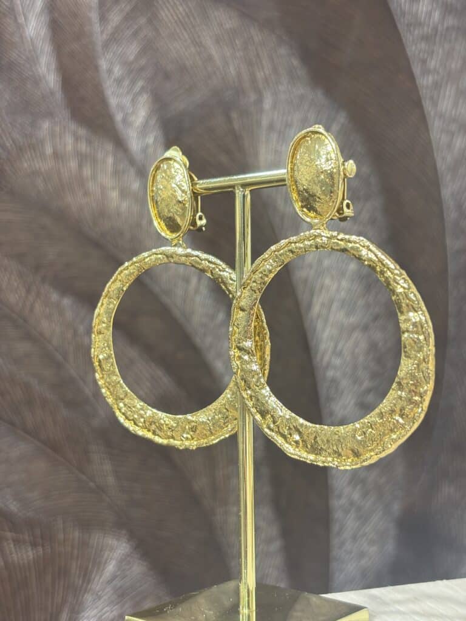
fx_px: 933
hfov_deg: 28.0
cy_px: 310
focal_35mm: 52
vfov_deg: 36.8
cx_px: 233
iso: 64
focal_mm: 5.96
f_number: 1.6
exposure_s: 1/50
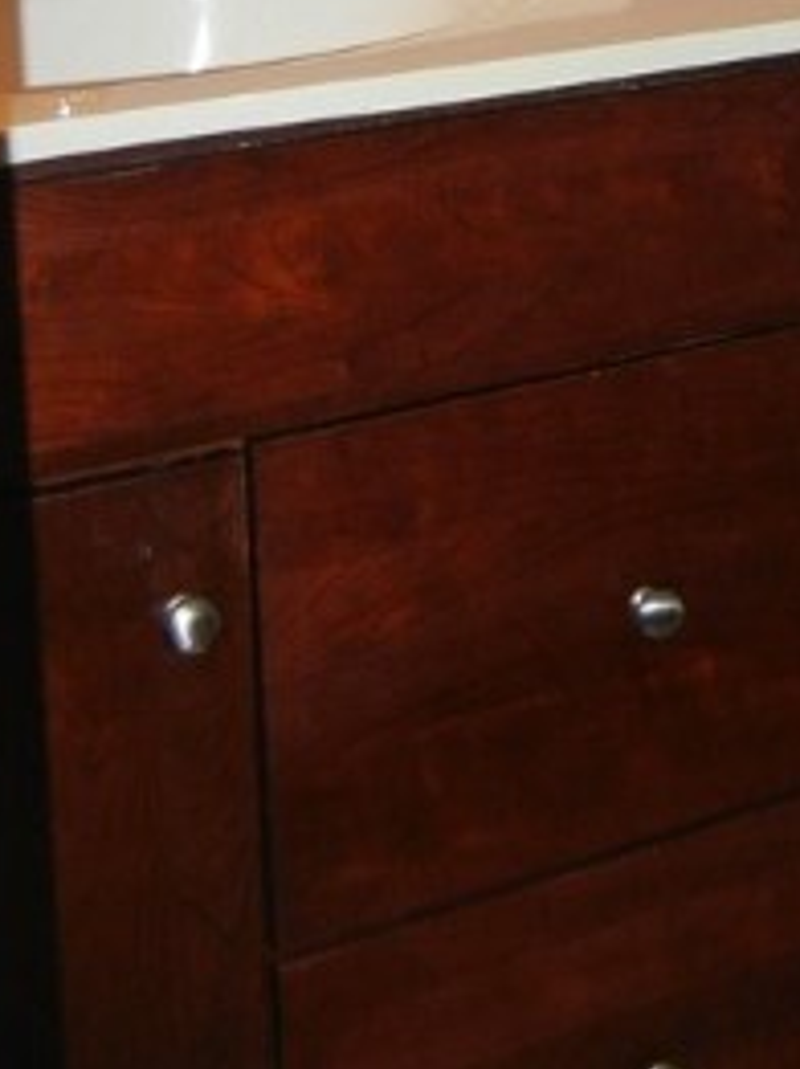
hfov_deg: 15.7
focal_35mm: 88
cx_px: 1110
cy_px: -269
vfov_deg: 20.6
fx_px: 2716
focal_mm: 5.4
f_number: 3.5
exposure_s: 1/30
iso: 200
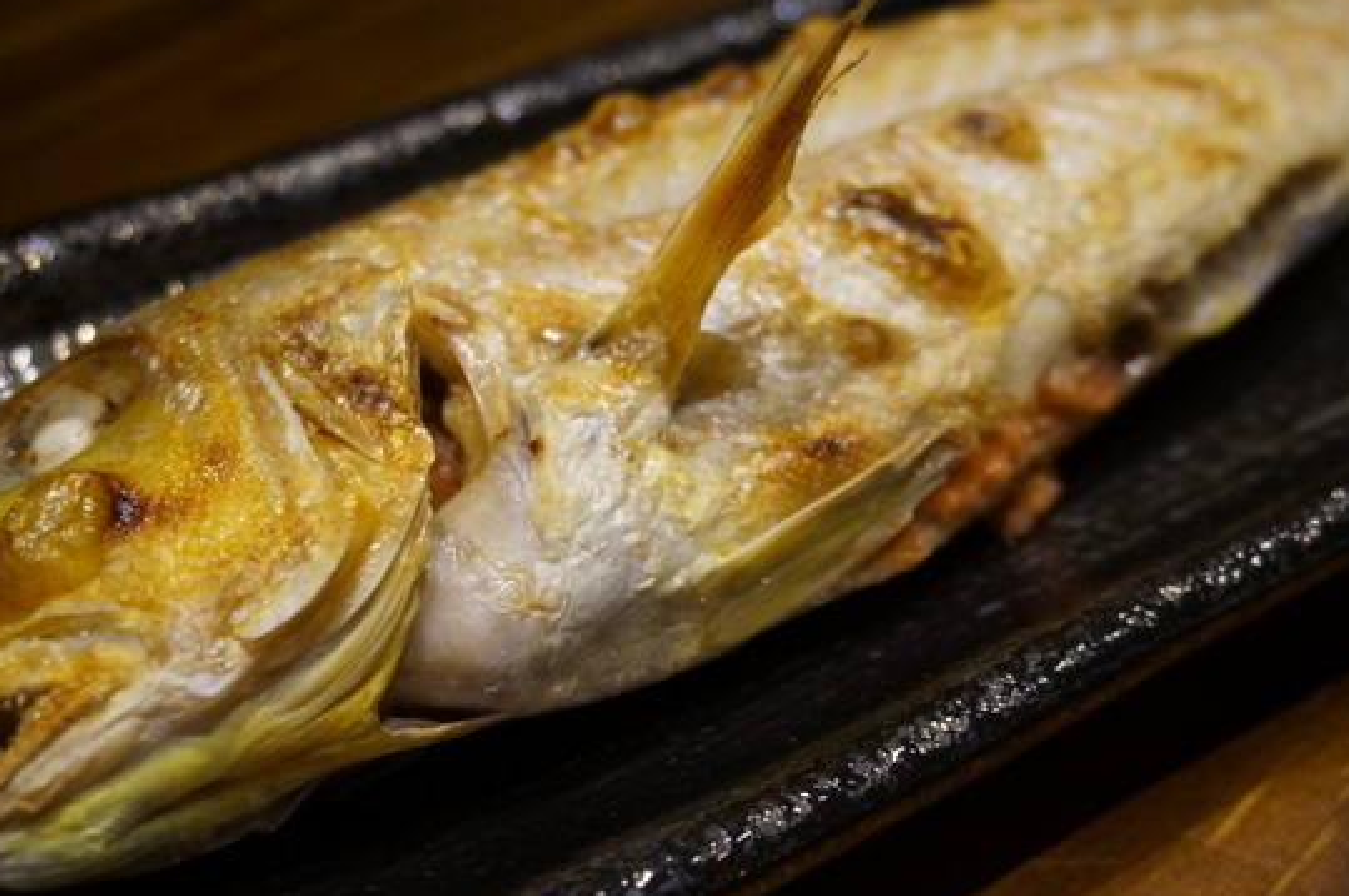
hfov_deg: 35.1
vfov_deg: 23.7
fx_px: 2133
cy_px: 452
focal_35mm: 57
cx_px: 661
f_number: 5
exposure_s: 1/60
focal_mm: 32
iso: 2000
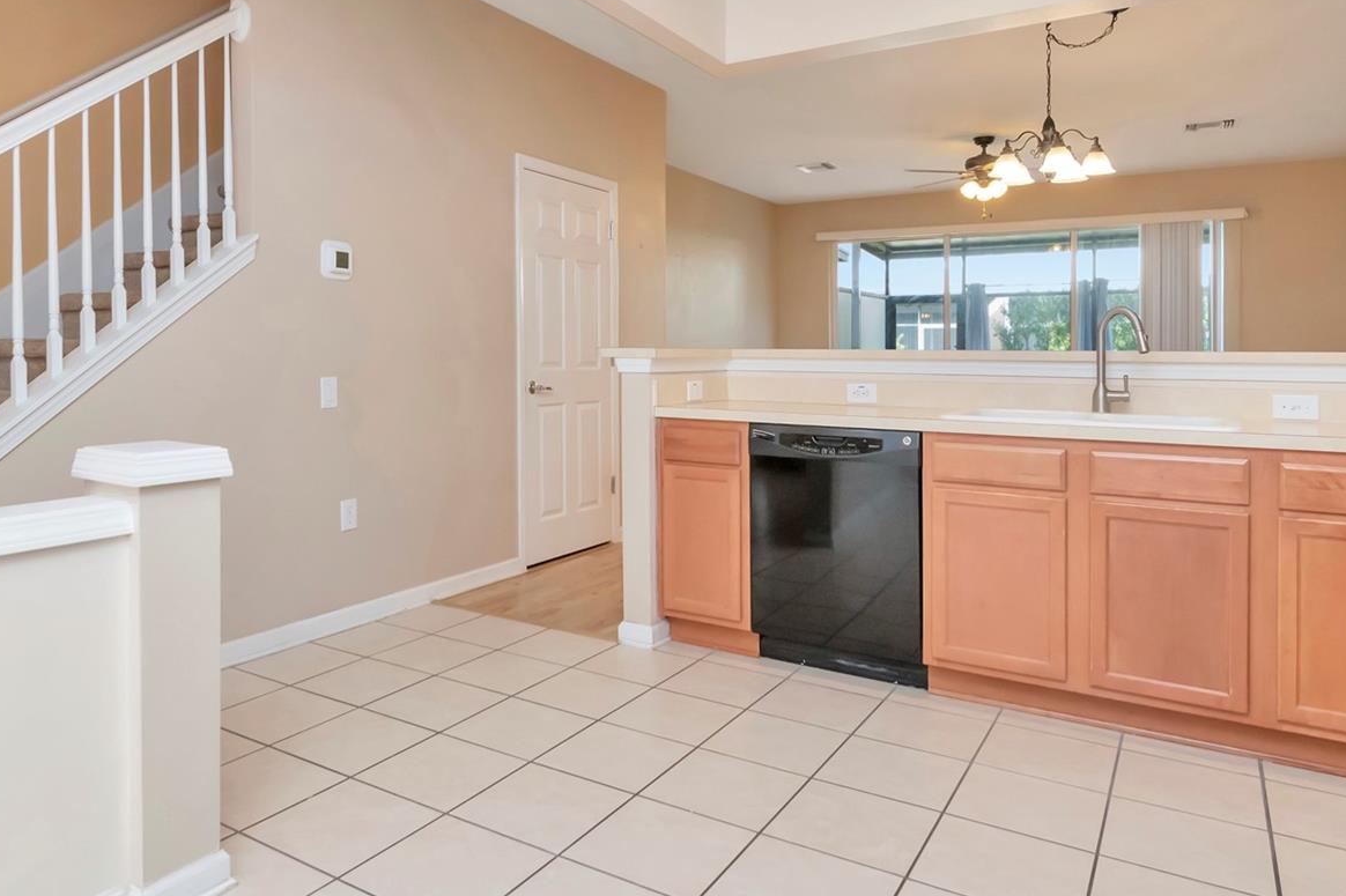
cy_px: 365
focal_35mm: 23
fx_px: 848
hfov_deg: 76.6
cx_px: 599
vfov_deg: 55.4
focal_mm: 11
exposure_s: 1/60
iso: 1000
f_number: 7.1
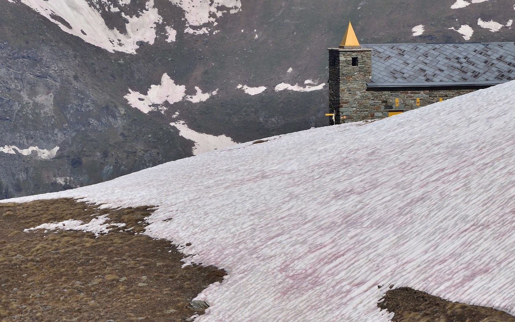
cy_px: 65
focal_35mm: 327
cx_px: 389
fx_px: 4590
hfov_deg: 6.4
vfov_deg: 4.0
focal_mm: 200
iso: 320
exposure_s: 1/2500
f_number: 8
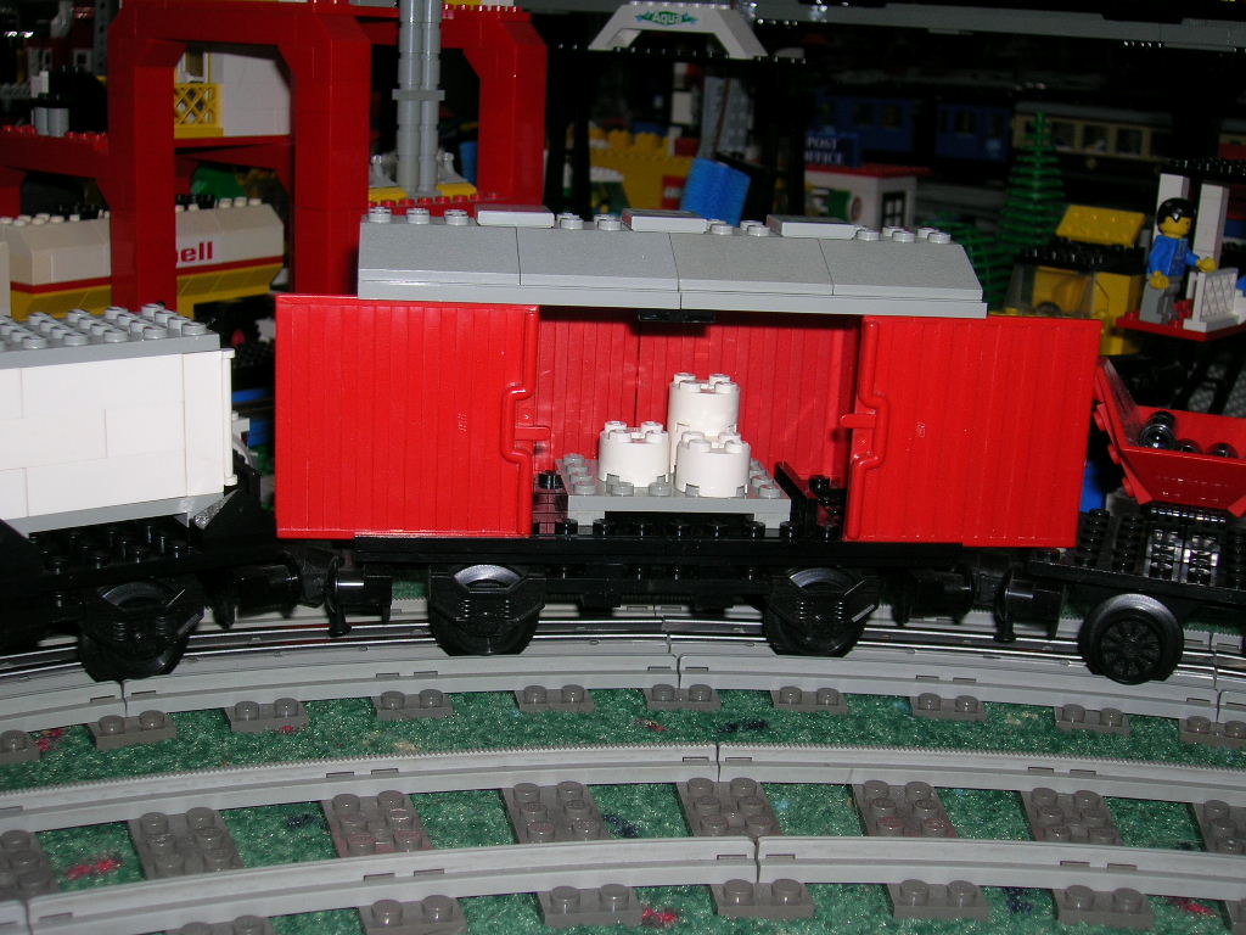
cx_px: 623
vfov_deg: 31.5
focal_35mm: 46
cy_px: 468
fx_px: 1656
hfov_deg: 41.2
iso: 50
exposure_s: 1/60.1
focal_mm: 7.7
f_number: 3.2
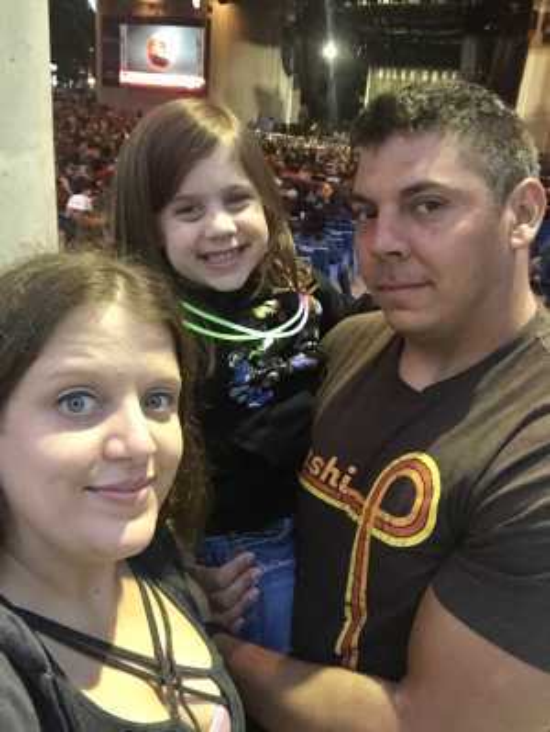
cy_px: 366
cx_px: 275
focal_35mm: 32
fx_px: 677
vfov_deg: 56.8
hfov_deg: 44.2
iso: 400
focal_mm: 2.87
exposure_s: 1/15
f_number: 2.2
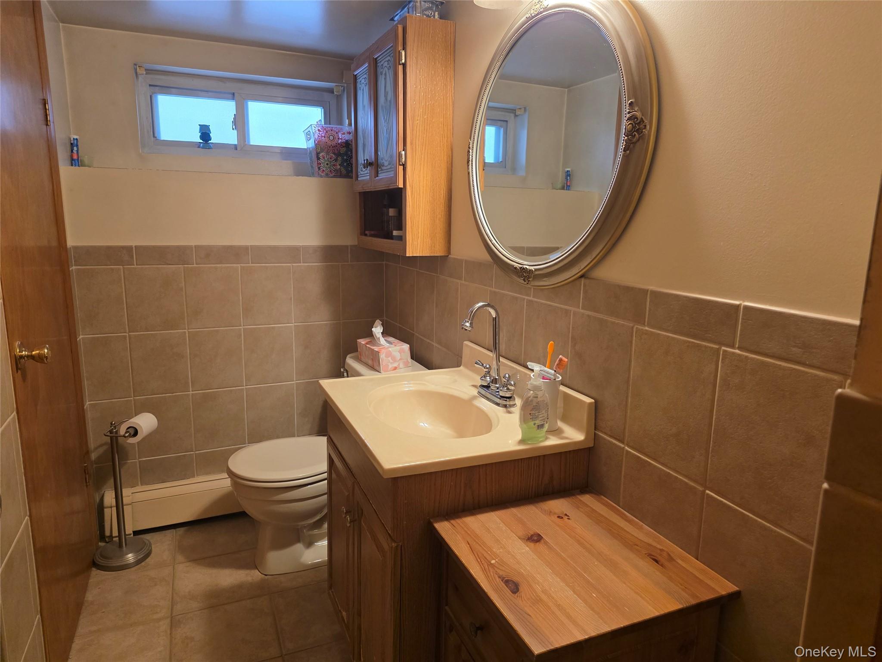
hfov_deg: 73.9
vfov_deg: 58.9
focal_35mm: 23
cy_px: 331
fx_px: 586
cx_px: 441
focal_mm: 6.3
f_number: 1.7
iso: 500
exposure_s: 1/120
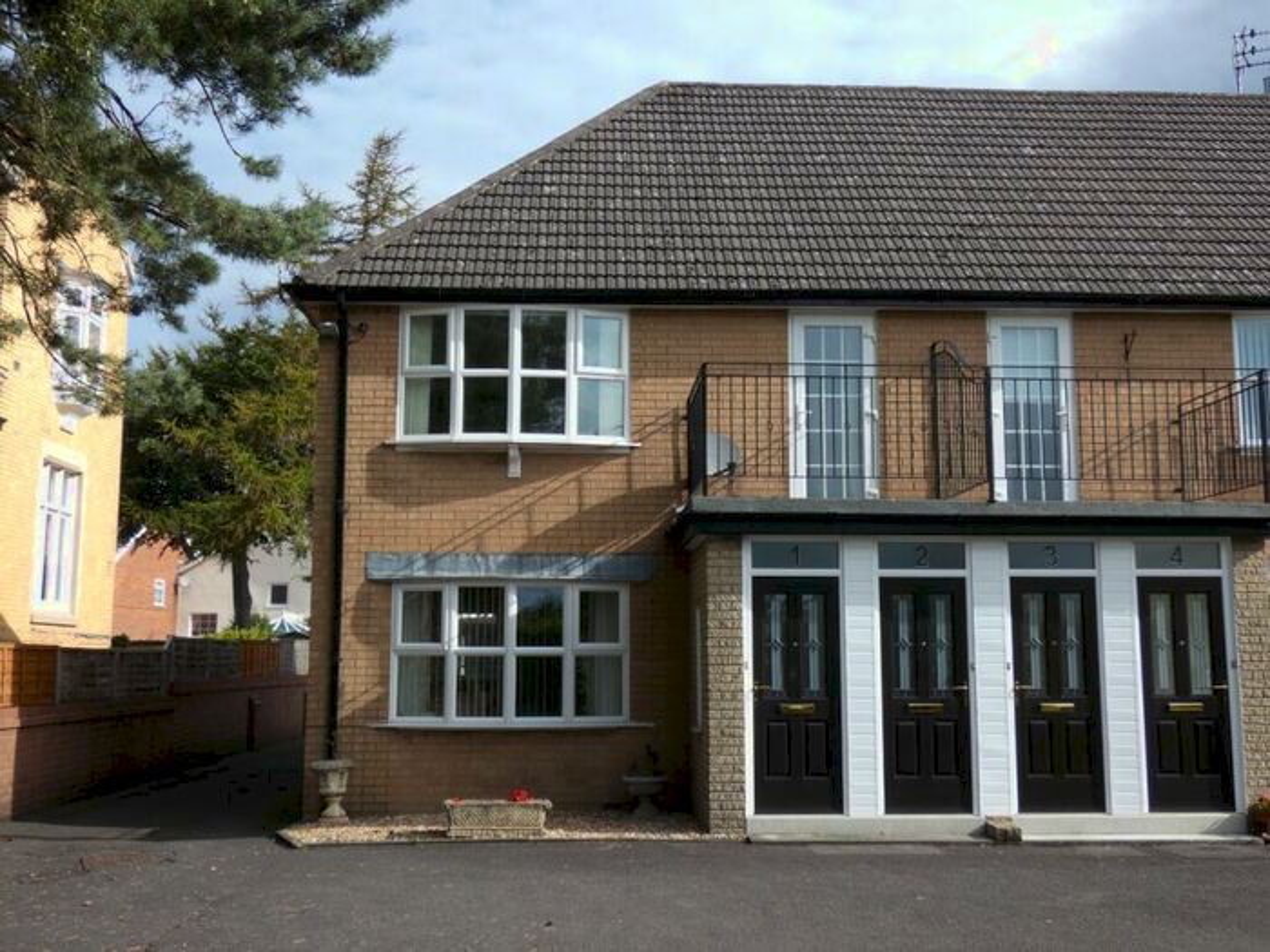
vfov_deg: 37.7
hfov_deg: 49.0
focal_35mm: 38
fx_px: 1394
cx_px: 635
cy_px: 476
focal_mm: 6.8
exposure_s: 1/640
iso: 80
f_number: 3.5
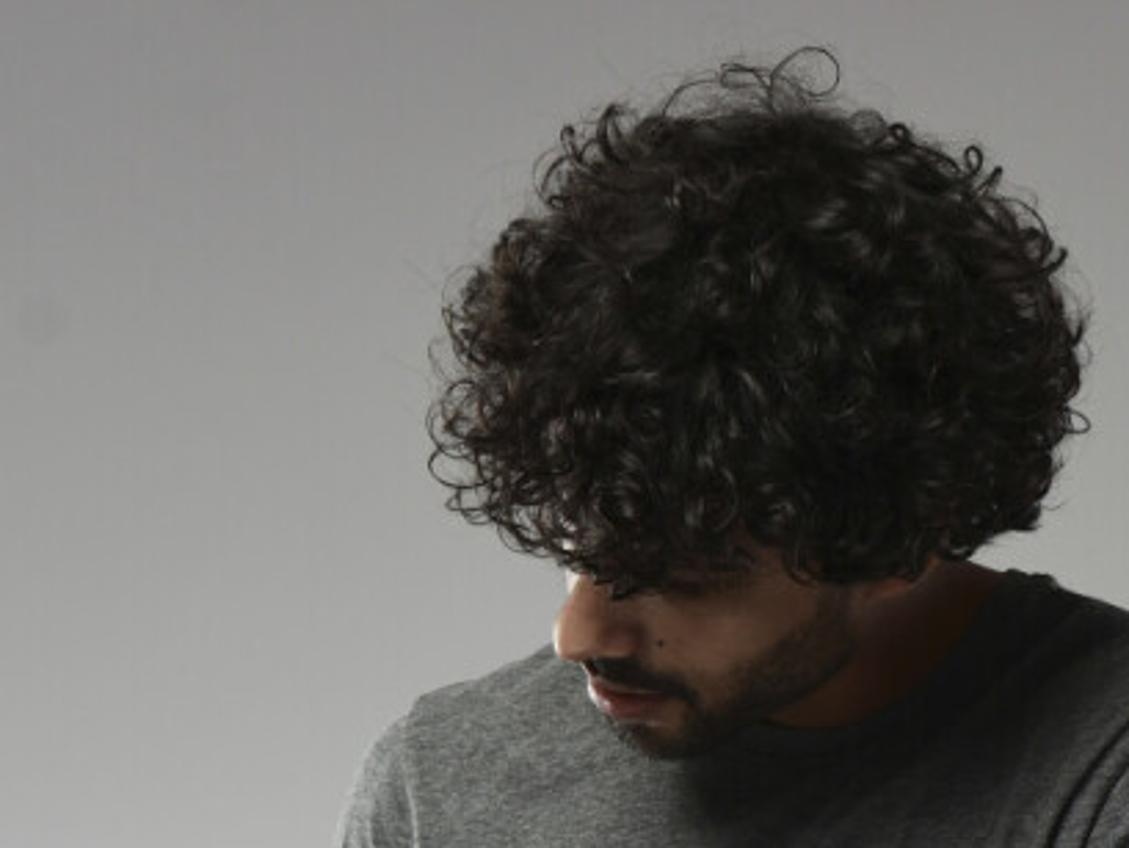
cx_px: 618
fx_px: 4600
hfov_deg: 14.0
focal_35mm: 141
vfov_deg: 10.0
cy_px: 1478
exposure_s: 1/125
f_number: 6.3
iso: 400
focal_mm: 50
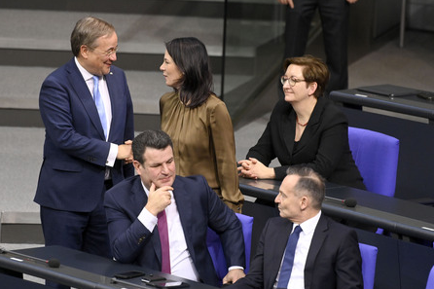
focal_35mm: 384
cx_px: 217
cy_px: 144
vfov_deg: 3.6
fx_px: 4627
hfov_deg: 5.4
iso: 10000
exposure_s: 1/320
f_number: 5.6
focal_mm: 380
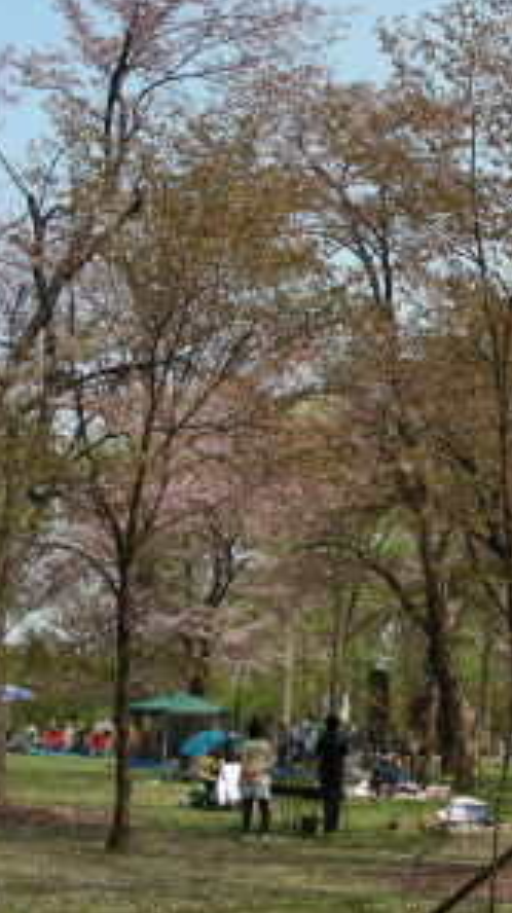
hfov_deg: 20.5
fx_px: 1355
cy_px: 453
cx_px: 549
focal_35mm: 56
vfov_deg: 37.2
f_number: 4
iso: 50
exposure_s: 1/238
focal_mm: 6.3
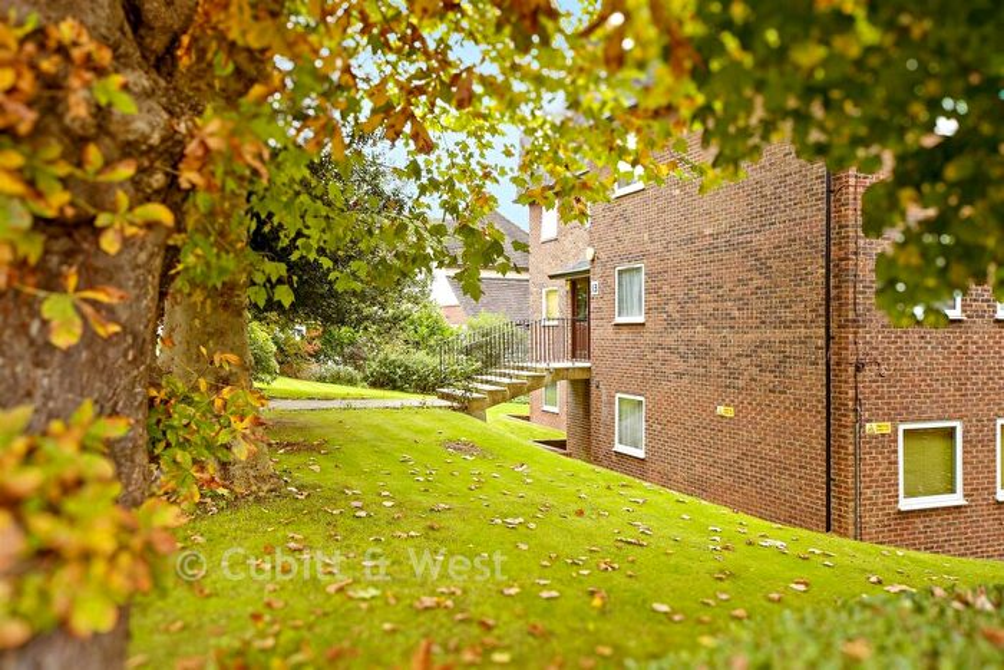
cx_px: 502
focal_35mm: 30
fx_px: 837
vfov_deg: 43.6
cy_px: 335
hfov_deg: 61.9
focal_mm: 20
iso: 160
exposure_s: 1/6
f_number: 8
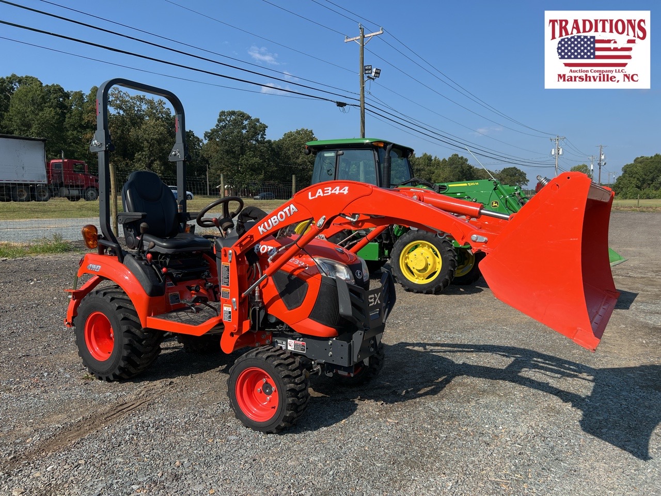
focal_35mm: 26
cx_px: 330
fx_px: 496
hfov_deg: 67.3
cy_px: 248
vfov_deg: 53.1
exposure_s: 1/3257
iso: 50
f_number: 1.5
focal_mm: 5.7
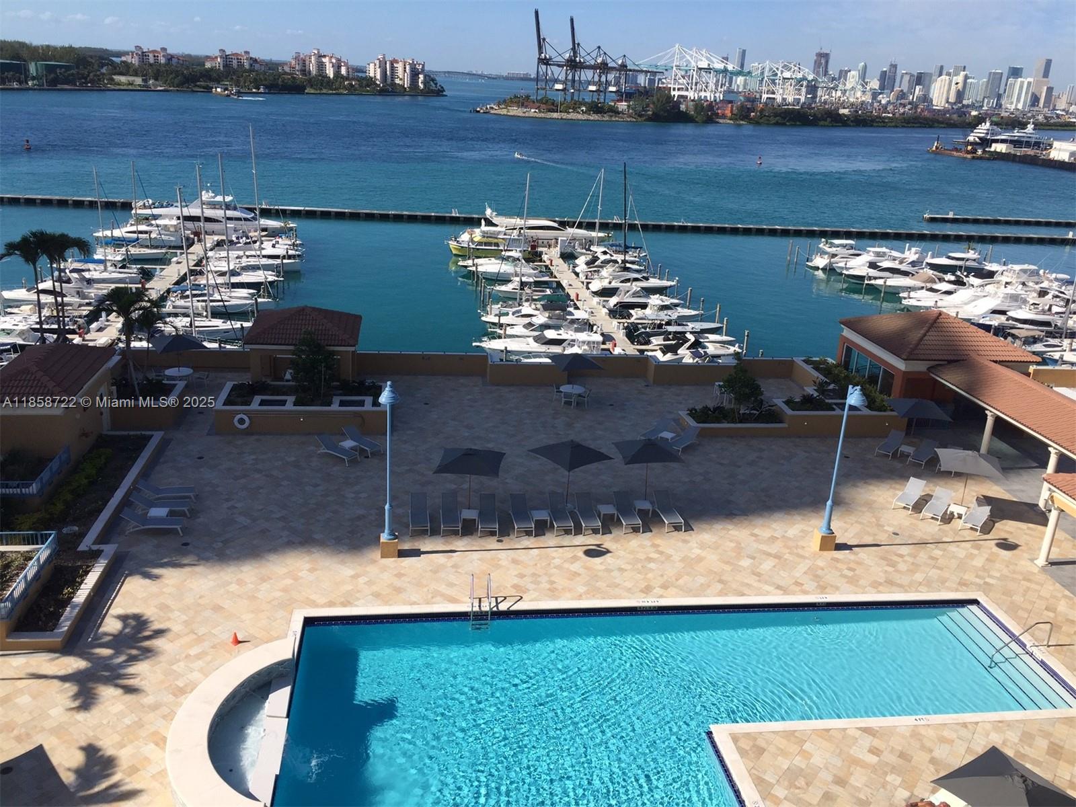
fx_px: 901
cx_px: 538
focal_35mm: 29
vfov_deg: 48.2
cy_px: 404
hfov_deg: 61.7
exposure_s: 1/2198
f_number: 2.2
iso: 32
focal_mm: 4.15
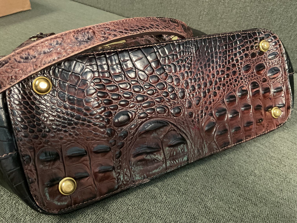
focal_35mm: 29
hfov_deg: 61.7
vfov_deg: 48.2
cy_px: 112
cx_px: 148
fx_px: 249
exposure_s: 1/30
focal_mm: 3
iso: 400
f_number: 1.8
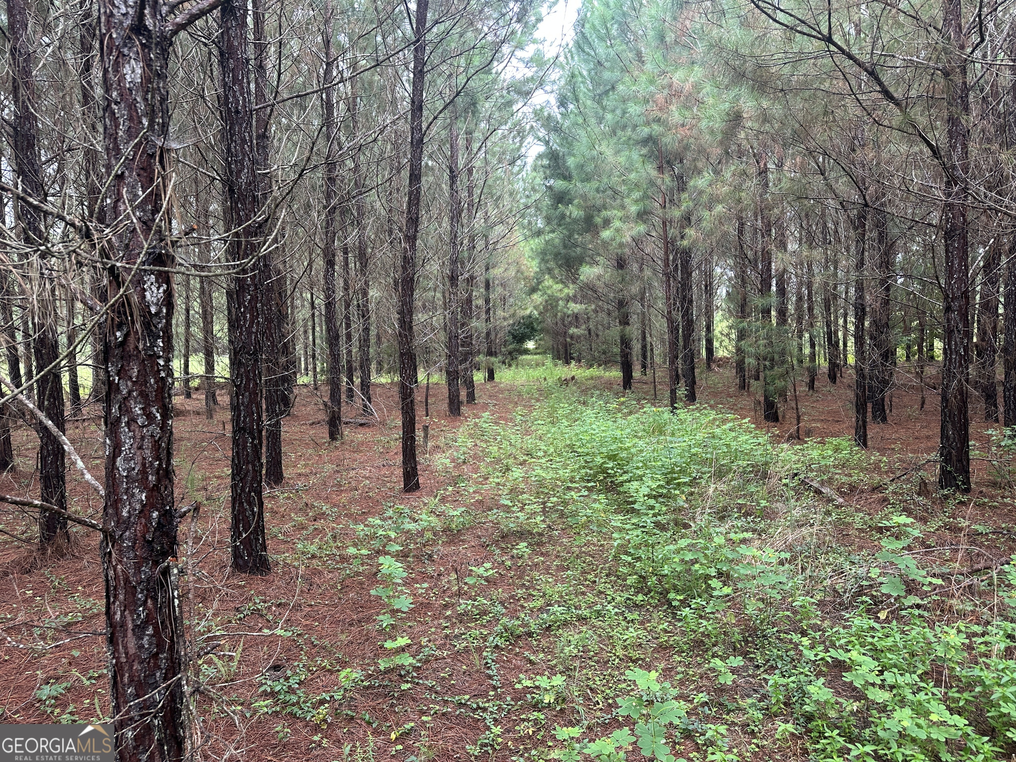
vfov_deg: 56.8
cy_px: 381
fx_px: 704
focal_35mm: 24
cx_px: 508
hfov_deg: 71.6
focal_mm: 6.86
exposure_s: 1/122
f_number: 1.78
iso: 50
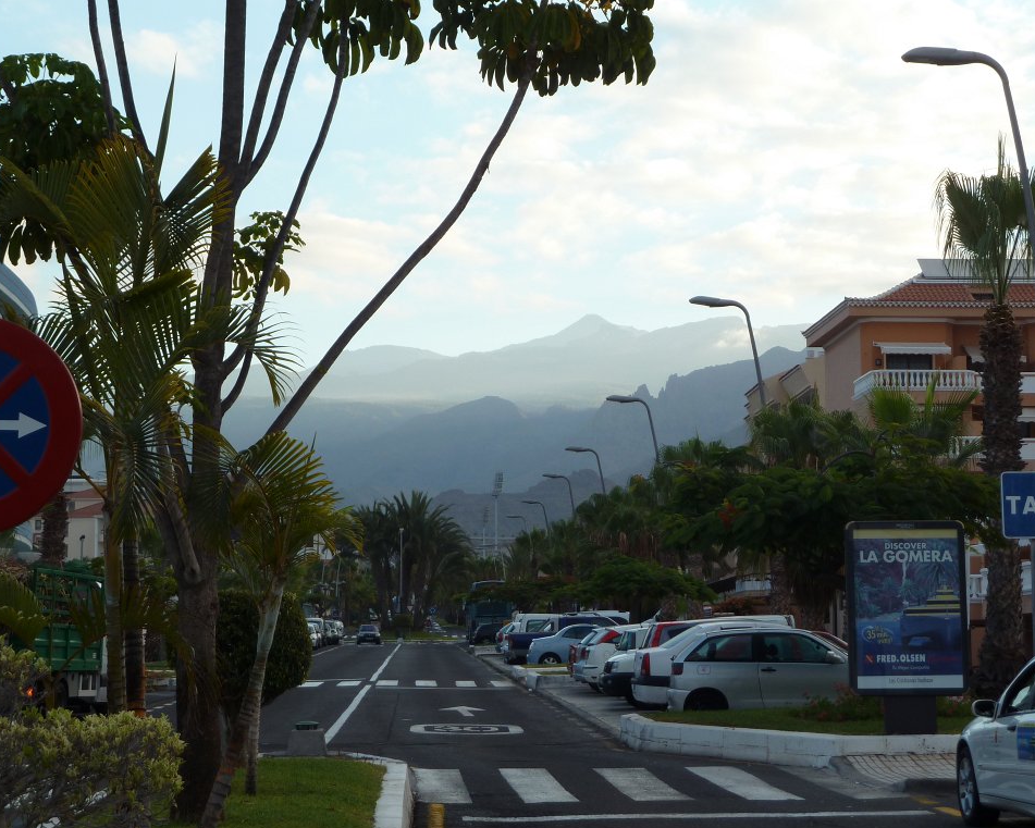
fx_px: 2512
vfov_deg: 18.7
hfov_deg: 23.3
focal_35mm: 82
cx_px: 544
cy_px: 417
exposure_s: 1/160
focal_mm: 12.8
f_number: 4.2
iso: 80
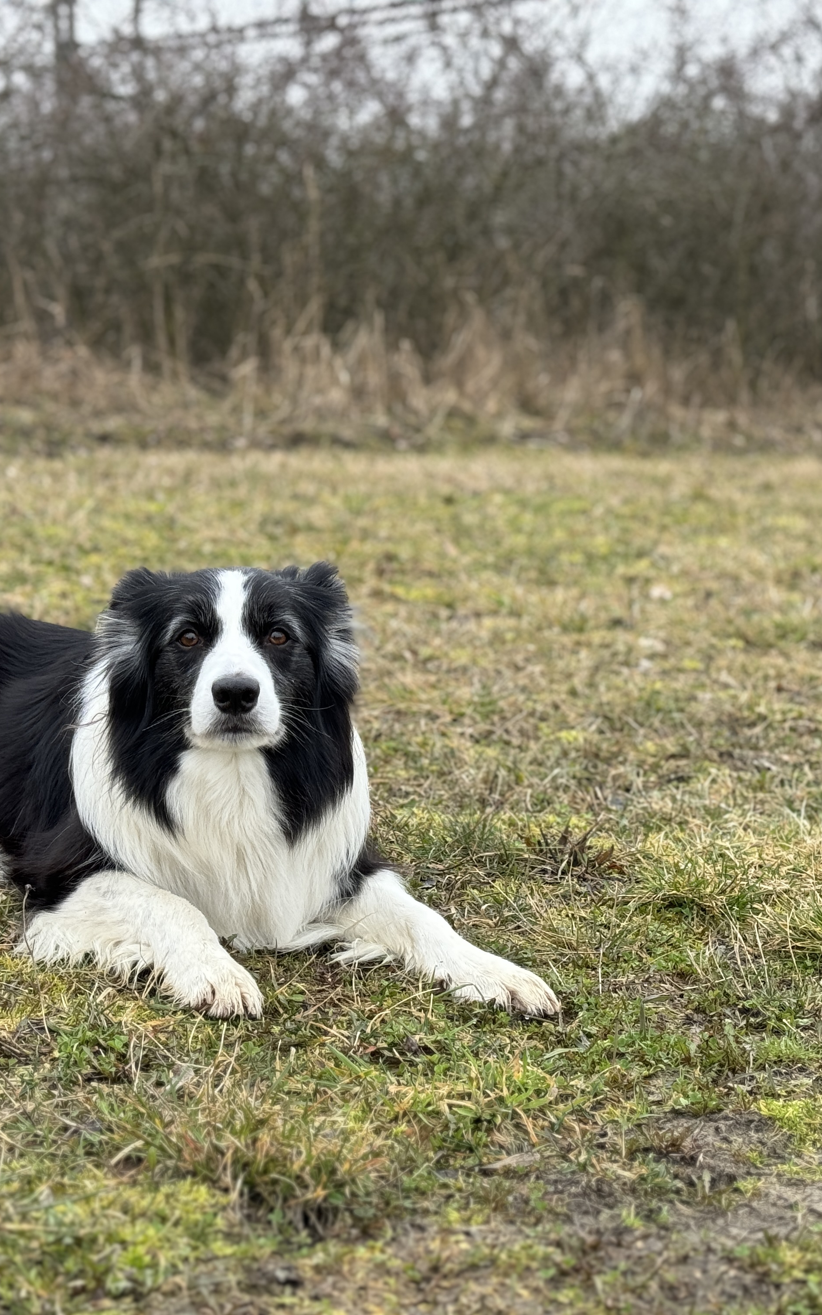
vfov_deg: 30.2
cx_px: 357
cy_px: 657
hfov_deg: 19.1
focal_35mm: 68
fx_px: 2437
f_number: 1.78
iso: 64
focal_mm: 6.86
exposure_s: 1/326
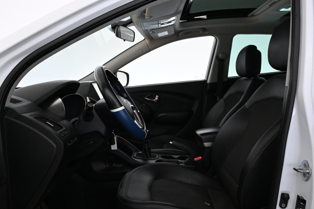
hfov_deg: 61.9
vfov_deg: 43.6
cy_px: 104
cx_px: 157
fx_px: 262
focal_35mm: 30
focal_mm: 20
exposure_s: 1/60
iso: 3200
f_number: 3.8
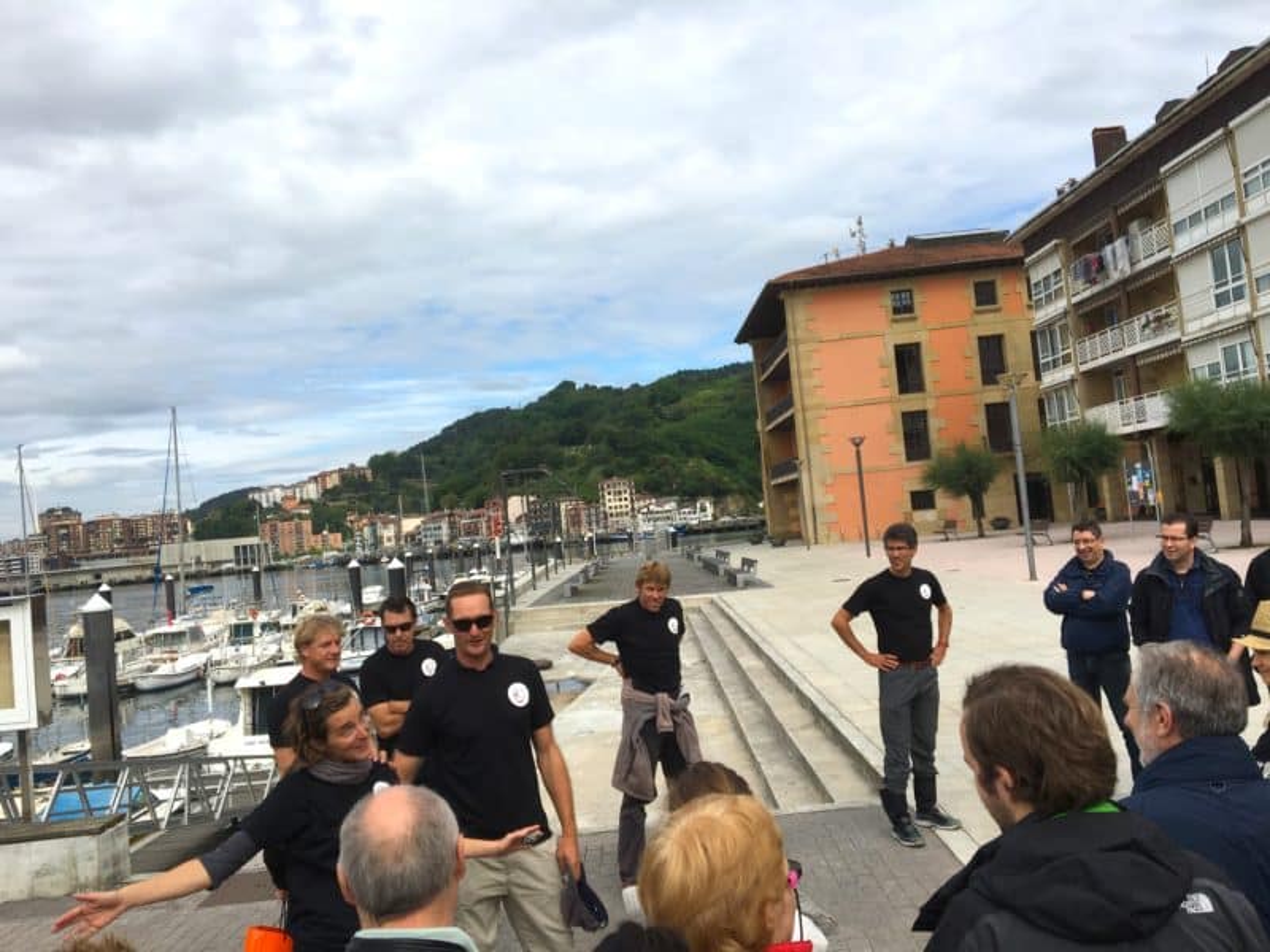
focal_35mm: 29
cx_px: 635
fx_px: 1064
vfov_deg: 48.2
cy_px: 476
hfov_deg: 61.7
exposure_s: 1/1832
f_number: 2.2
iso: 25
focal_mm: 4.15
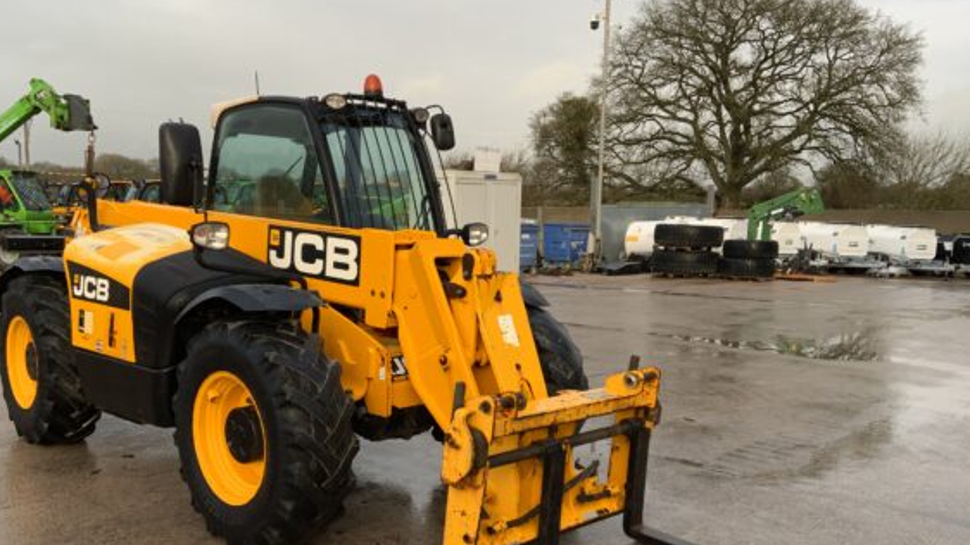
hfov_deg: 55.1
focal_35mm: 36
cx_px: 423
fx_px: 926
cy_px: 324
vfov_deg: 32.7
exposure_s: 1/254
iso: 16
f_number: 1.8
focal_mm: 3
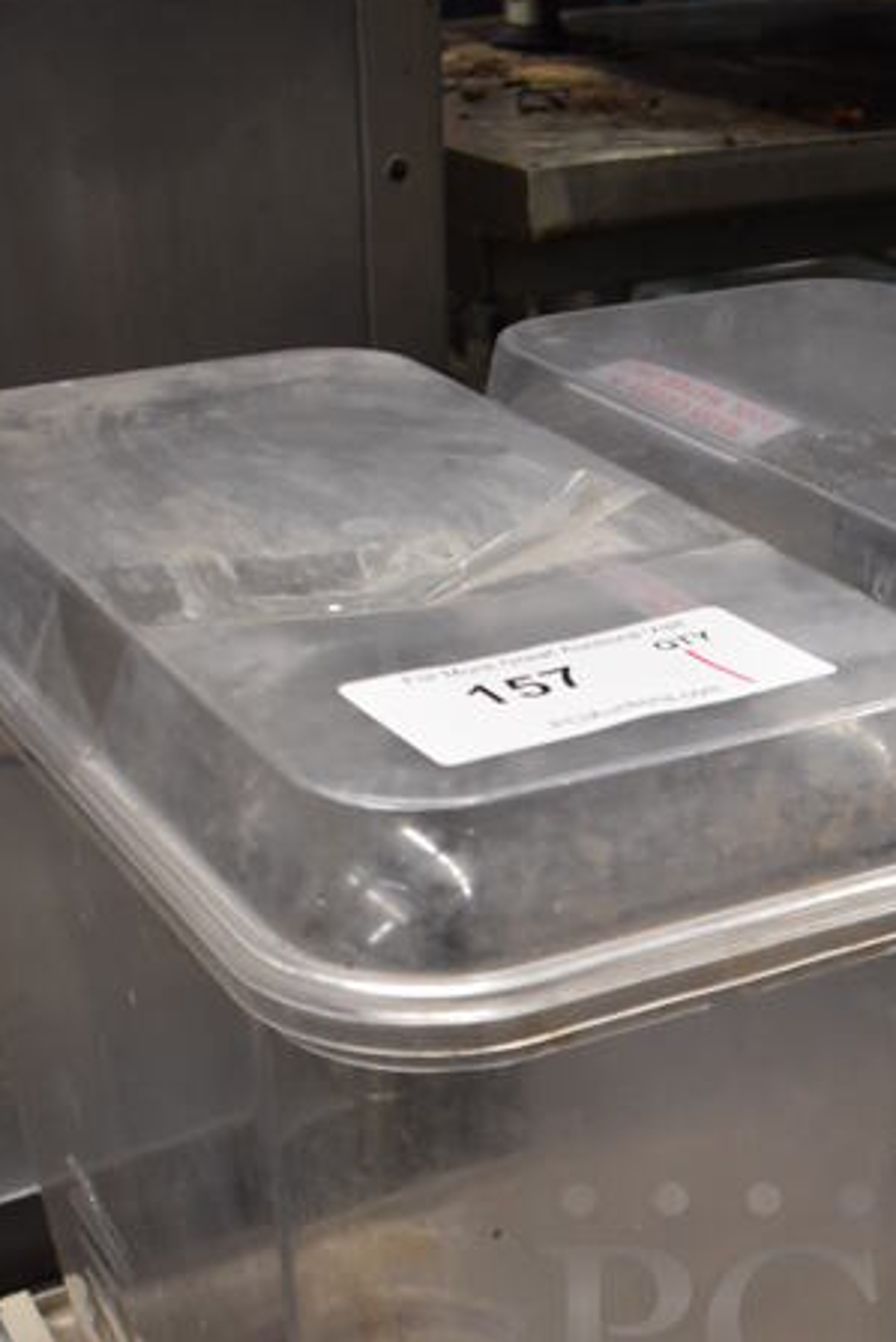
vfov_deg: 33.4
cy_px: 1323
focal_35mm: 55
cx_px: 764
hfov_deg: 24.1
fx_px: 2052
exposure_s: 1/125
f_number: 3.5
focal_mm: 18
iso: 1000
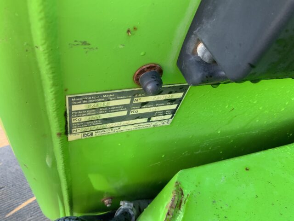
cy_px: 110
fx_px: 246
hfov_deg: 61.7
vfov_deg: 48.2
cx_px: 147
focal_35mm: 29
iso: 64
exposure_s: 1/110
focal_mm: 3
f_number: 1.8
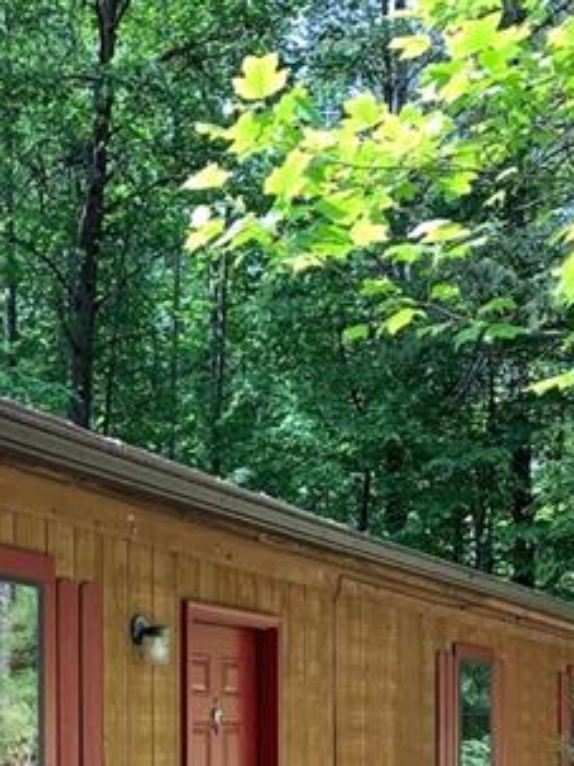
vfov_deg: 27.5
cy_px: 786
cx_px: 56
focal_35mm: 66
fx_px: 1460
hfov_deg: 21.7
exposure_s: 1/410
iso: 25
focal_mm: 4.25
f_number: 1.8
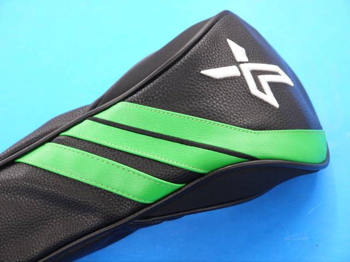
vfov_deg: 26.1
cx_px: 175
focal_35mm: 56
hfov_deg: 34.3
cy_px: 131
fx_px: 566
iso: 800
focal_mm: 28
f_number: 4.8
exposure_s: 1/80
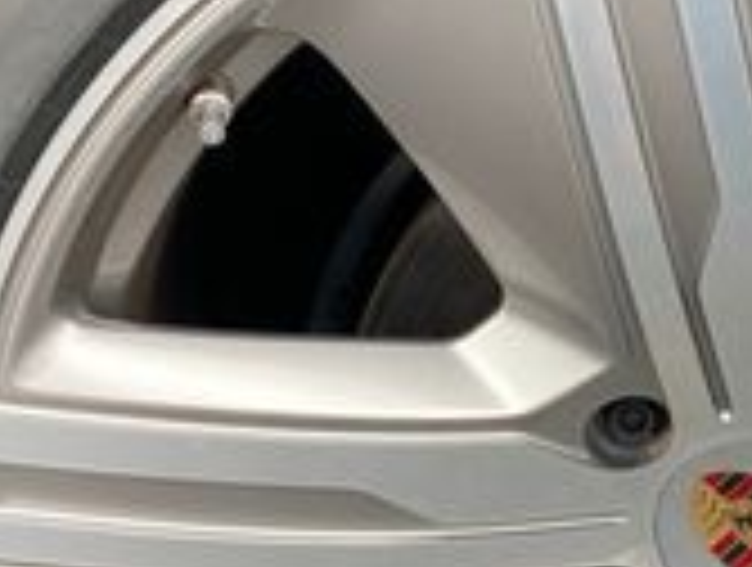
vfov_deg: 13.9
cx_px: 707
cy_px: 387
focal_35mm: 107
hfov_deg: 18.0
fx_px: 2329
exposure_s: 1/121
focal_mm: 3.99
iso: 80
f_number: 1.8
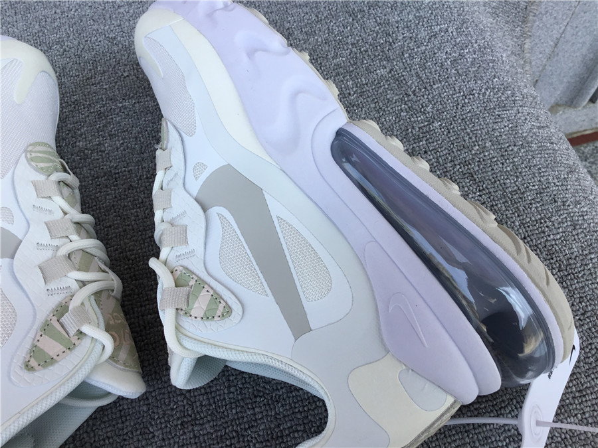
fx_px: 536
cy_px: 224
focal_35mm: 31
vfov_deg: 45.4
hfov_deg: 58.4
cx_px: 299
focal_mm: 3.3
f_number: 2.4
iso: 25
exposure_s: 1/369
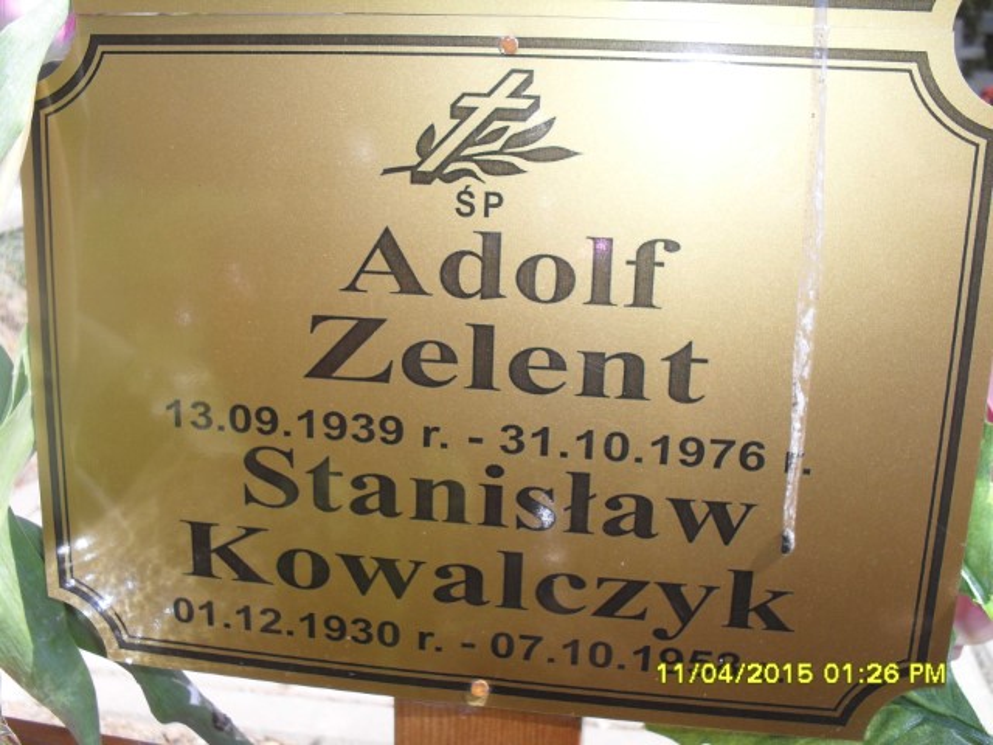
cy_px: 372
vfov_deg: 40.7
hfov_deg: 52.6
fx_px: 1004
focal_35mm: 35
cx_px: 496
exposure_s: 1/350
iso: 100
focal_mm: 6.3
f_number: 3.2
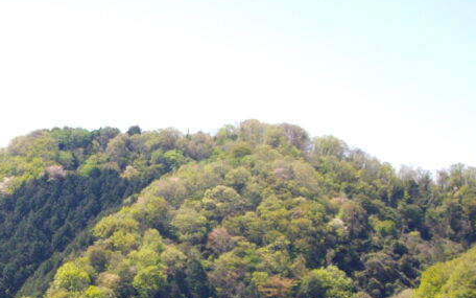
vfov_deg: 14.6
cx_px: 100
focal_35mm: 88
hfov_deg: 23.2
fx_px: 1142
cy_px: 295
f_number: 5.6
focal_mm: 6.2
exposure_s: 1/200
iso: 100
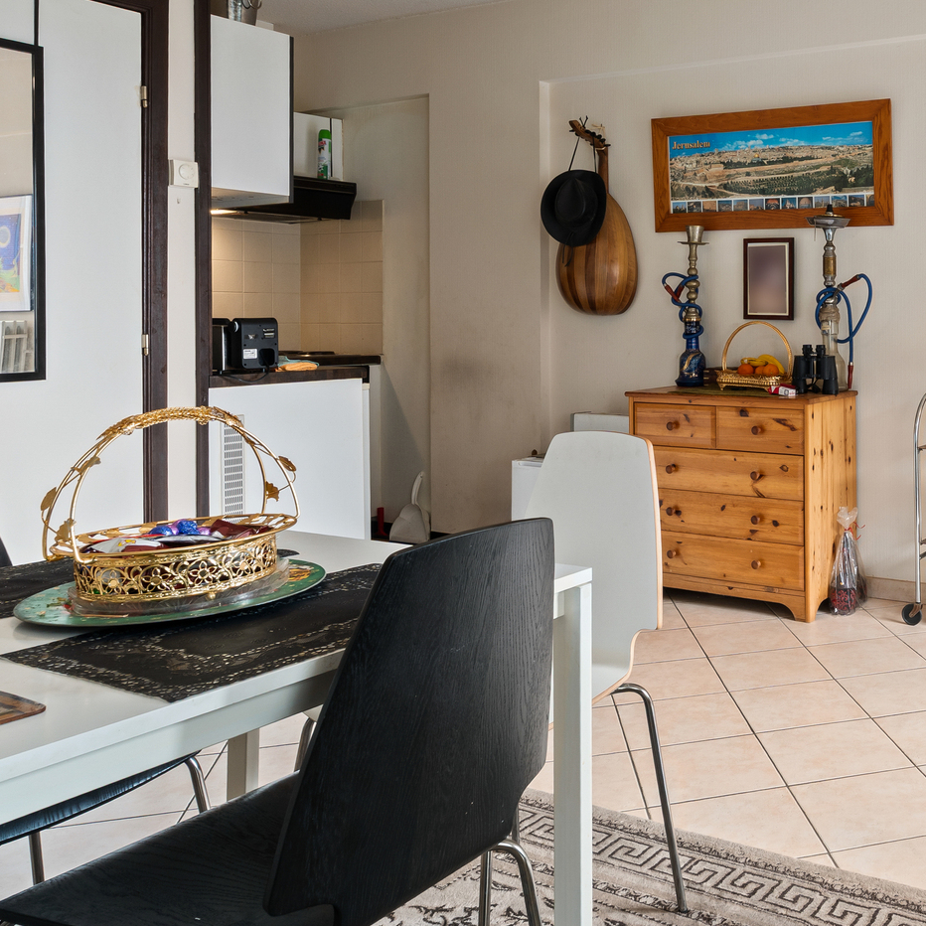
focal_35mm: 35
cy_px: 324
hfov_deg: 42.9
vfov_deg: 46.6
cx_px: 849
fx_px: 1059
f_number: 11
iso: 200
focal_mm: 16
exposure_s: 1/2
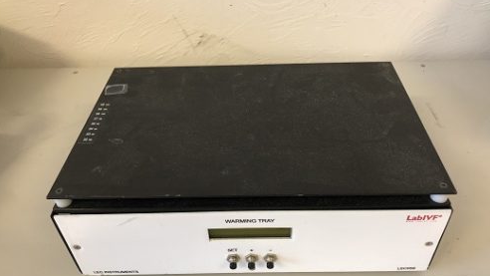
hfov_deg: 62.6
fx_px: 403
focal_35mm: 31
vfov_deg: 37.6
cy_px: 174
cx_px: 246
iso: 80
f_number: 1.8
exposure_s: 1/15
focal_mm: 4
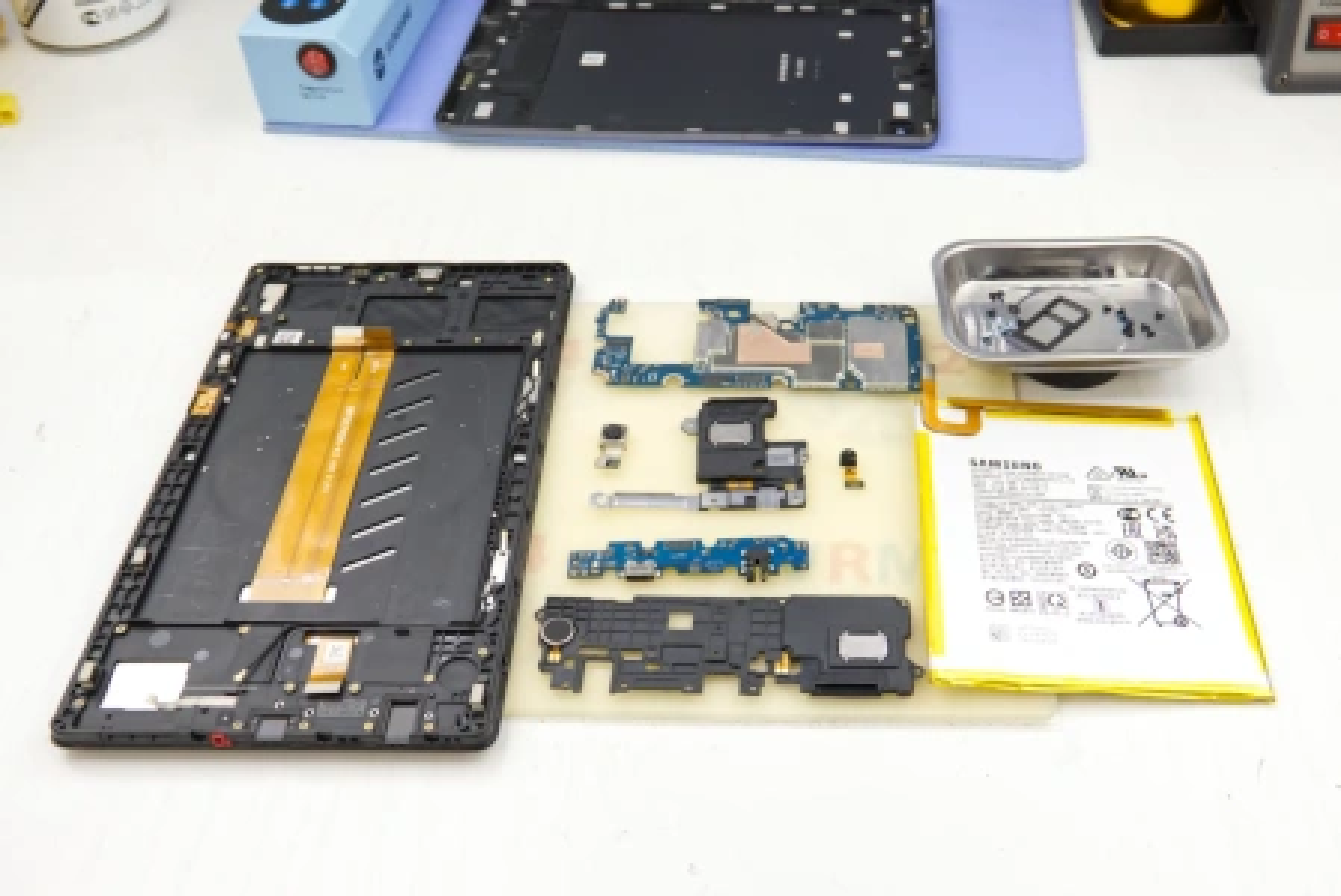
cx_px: 670
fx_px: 1826
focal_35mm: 49
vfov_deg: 27.6
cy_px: 448
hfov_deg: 40.3
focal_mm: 49
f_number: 10
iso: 100
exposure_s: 1/13
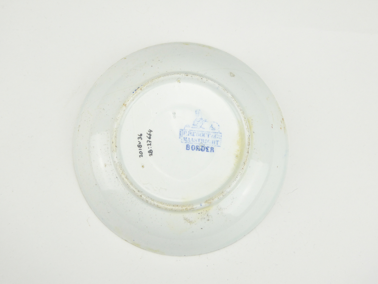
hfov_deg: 40.4
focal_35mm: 47
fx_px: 513
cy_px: 142
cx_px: 189
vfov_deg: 30.9
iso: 200
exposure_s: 1/125
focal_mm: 8.4
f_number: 5
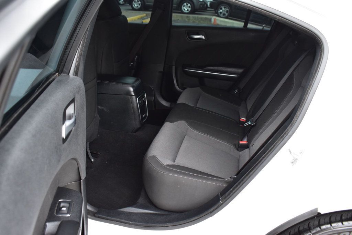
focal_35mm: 32
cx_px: 176
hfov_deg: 59.5
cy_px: 118
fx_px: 308
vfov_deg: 41.7
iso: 1000
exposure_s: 1/15
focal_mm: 21
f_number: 6.3
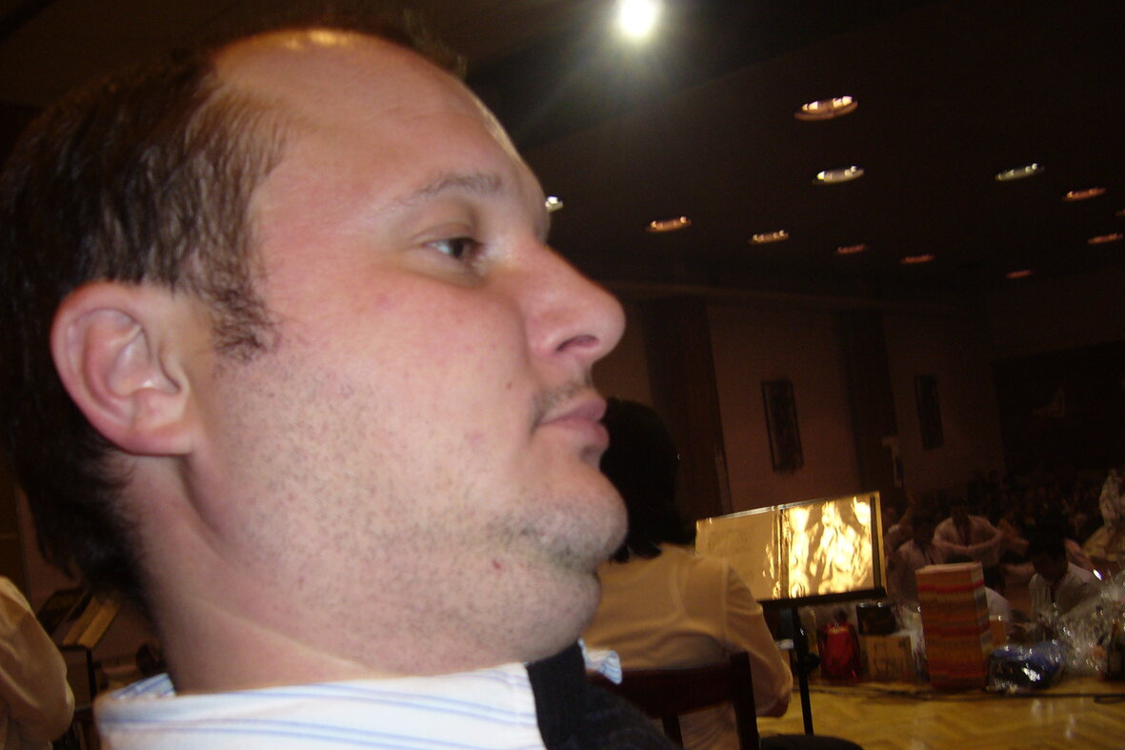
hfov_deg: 51.9
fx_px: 1156
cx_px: 564
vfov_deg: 35.9
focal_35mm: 37
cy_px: 415
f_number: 2.8
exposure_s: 1/30
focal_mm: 5.8
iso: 100
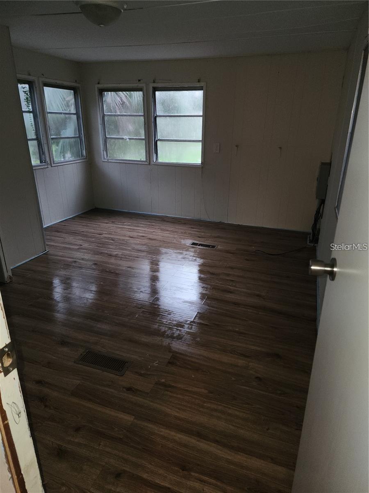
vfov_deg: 73.9
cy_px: 246
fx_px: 327
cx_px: 184
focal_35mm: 23
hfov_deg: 58.9
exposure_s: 1/20
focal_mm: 6.4
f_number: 1.8
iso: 160
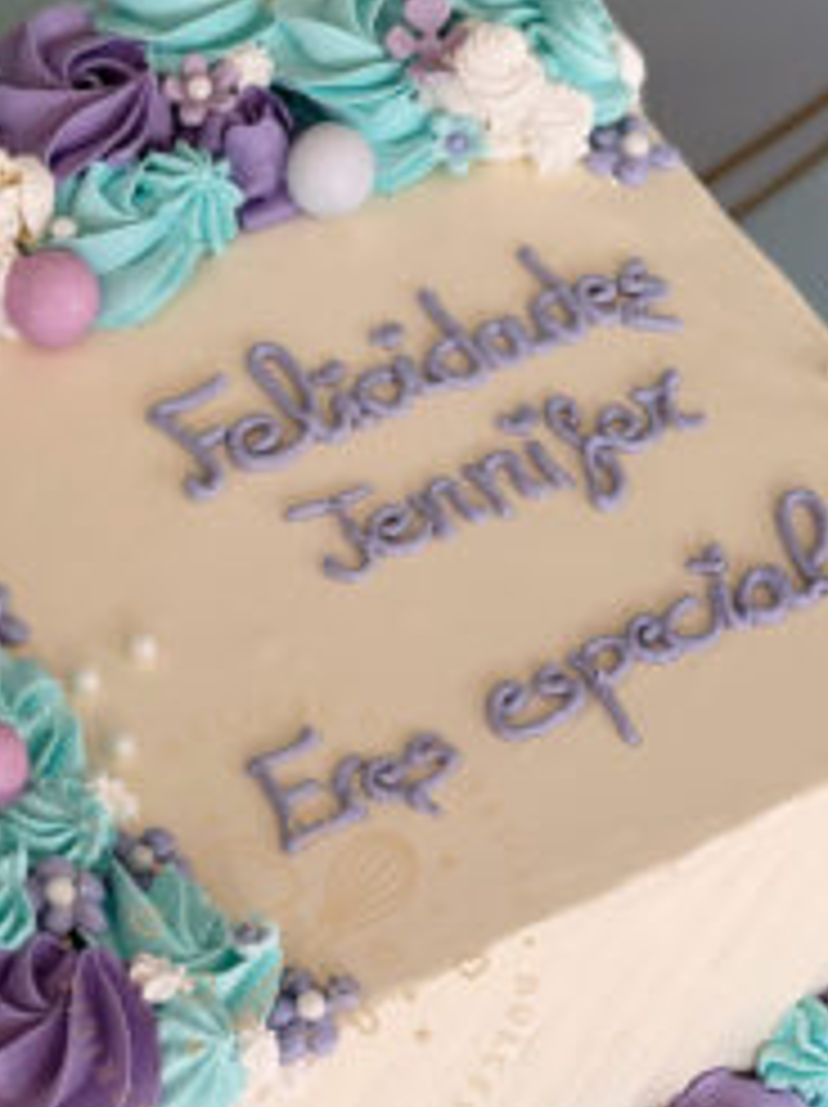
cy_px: 560
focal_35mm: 135
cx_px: 295
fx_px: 4313
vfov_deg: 14.6
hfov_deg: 11.0
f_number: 2.8
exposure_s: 1/125
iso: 20
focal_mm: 9
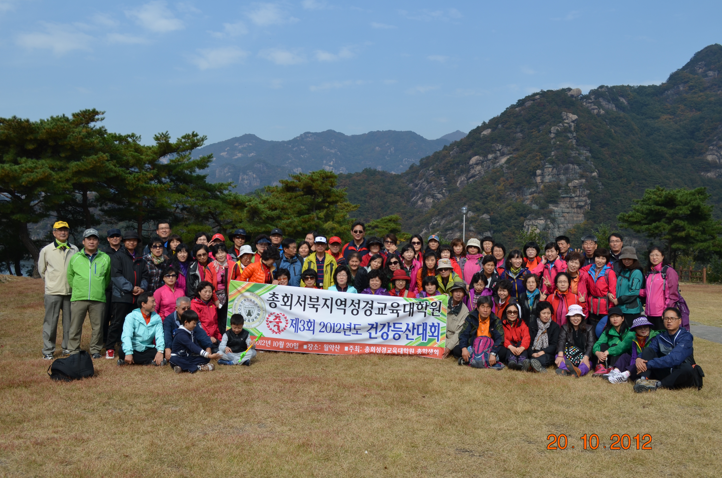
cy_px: 239
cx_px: 361
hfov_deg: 53.2
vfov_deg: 36.7
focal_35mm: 36
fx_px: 721
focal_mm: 24
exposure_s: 1/250
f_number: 8
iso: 110
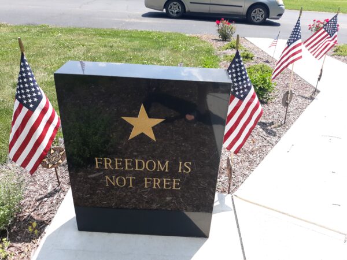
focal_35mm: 28
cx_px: 174
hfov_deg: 63.4
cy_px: 130
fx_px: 281
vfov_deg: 49.7
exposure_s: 1/688
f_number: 1.7
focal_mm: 3.7
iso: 40
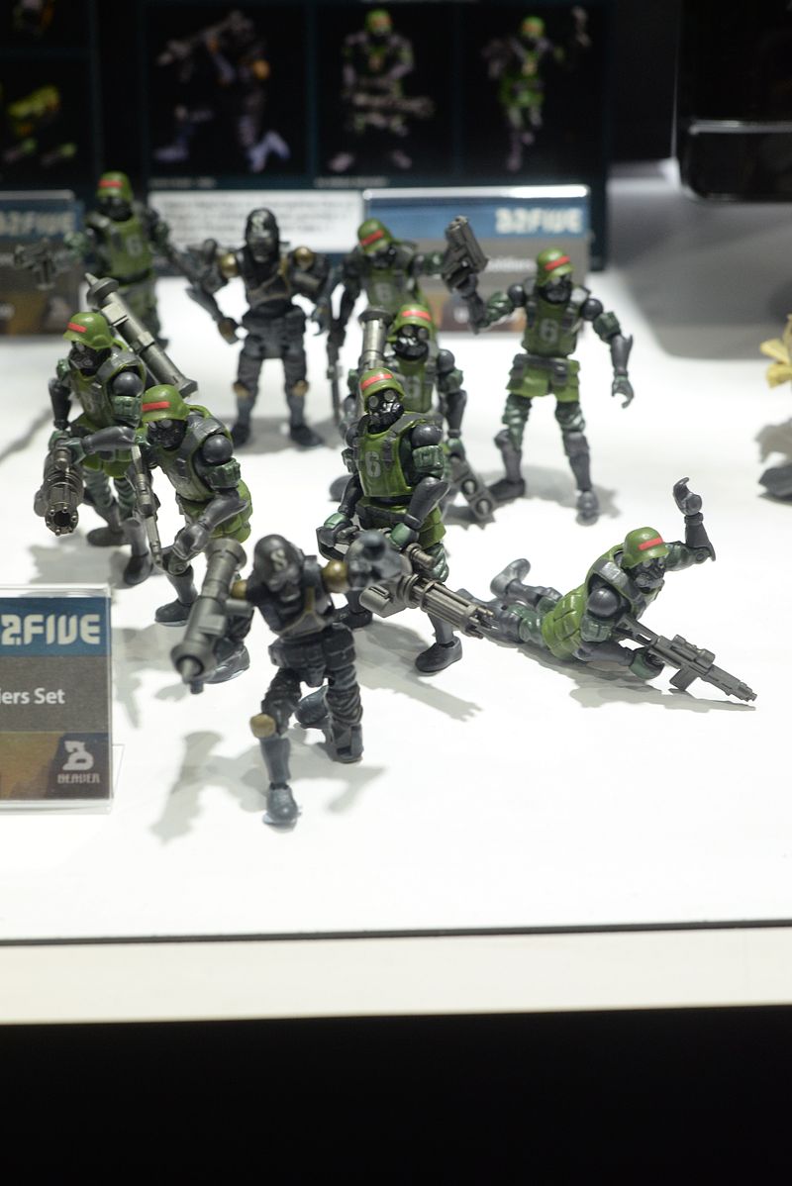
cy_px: 593
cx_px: 396
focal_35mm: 50
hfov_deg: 27.0
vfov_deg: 39.6
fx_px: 1648
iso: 2000
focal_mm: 50
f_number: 6.3
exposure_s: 1/100
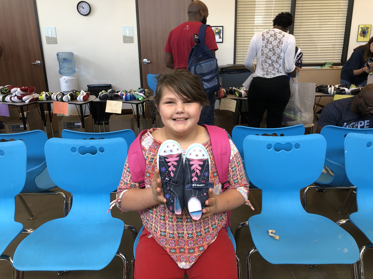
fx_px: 302
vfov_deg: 49.7
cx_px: 186
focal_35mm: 28
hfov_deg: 63.4
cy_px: 140
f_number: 1.8
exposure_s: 1/34
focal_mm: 3.99
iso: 25
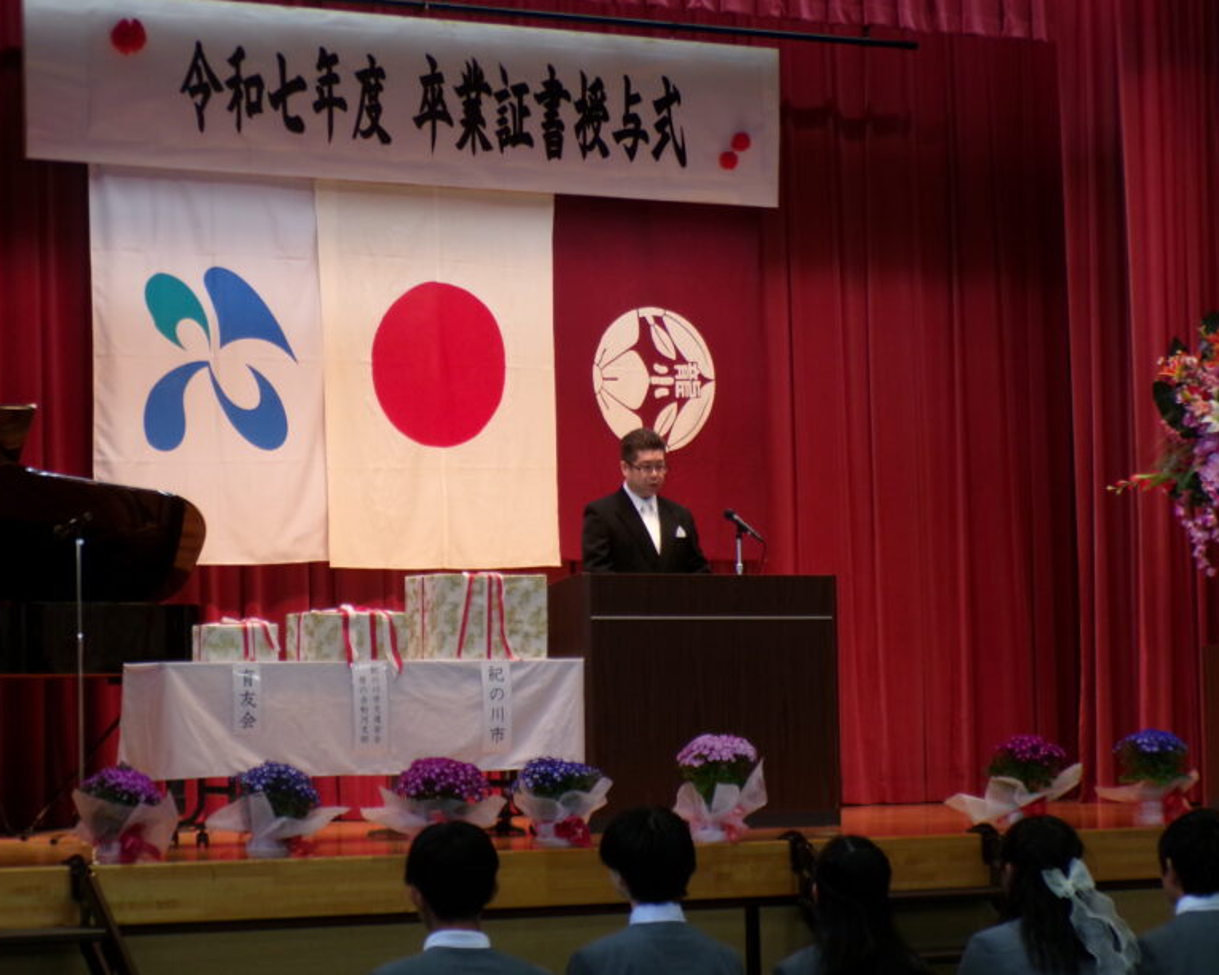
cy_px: 488
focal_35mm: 90
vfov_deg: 17.1
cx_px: 606
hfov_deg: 21.3
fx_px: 3247
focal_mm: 15.4
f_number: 4
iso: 278
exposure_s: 1/50
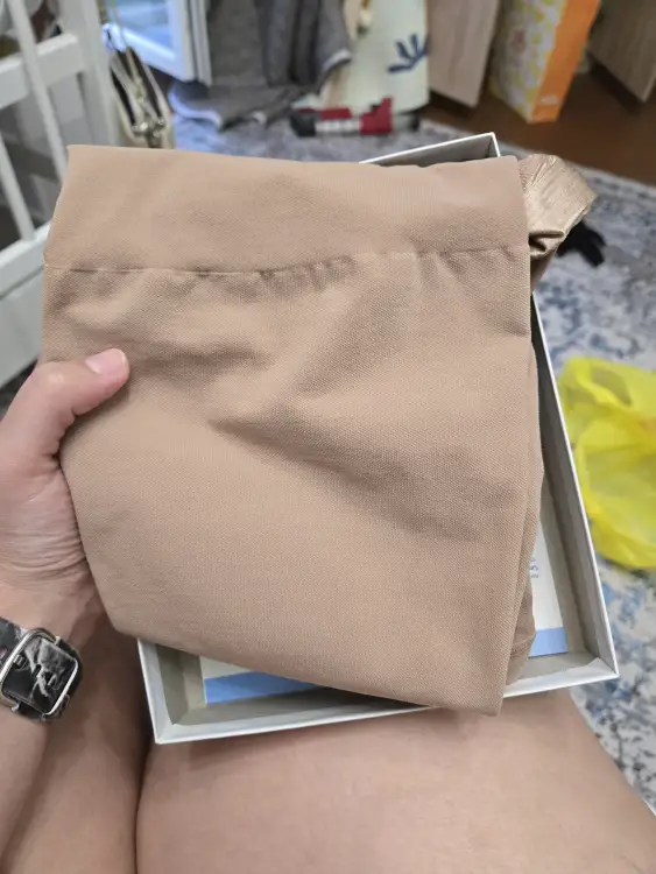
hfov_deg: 58.9
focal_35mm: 23
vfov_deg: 73.9
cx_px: 328
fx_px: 581
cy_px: 437
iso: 640
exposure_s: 1/100
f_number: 1.8
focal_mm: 5.4
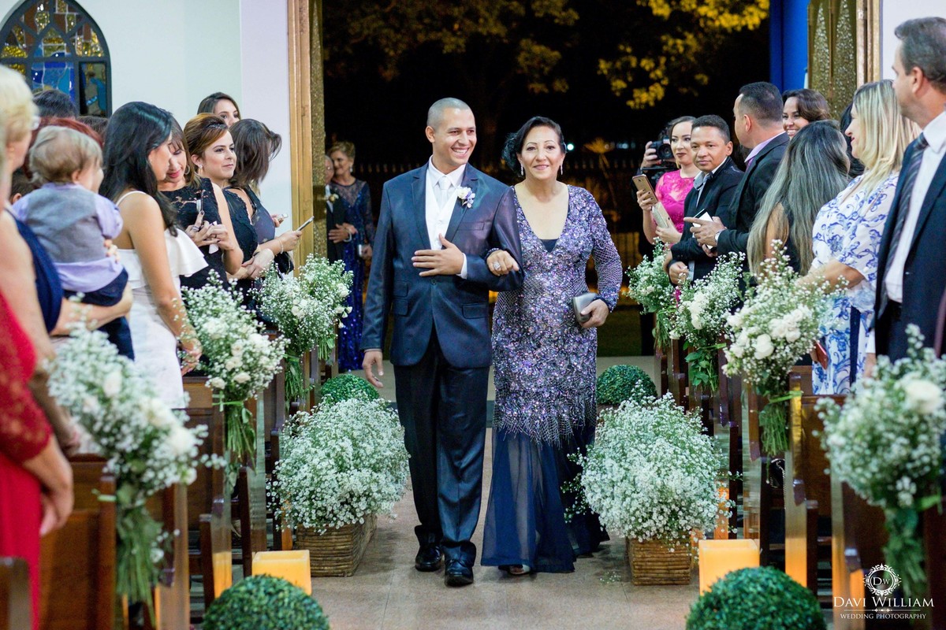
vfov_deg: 16.3
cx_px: 473
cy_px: 315
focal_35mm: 84
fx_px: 2207
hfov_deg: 24.2
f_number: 2.8
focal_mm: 56
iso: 5000
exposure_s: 1/100
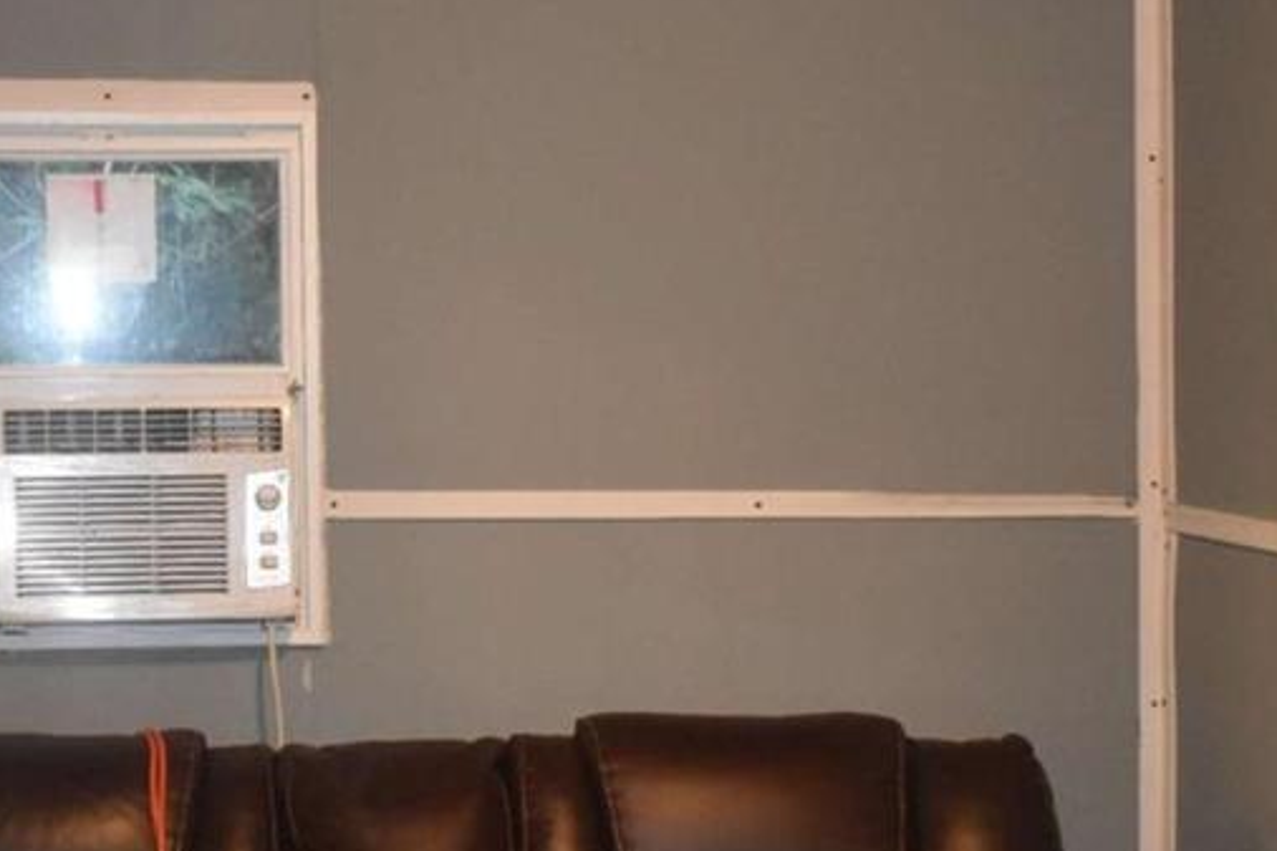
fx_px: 2908
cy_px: 598
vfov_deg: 16.6
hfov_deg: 24.7
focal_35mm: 82
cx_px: 497
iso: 2500
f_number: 4
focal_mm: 27
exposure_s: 1/60
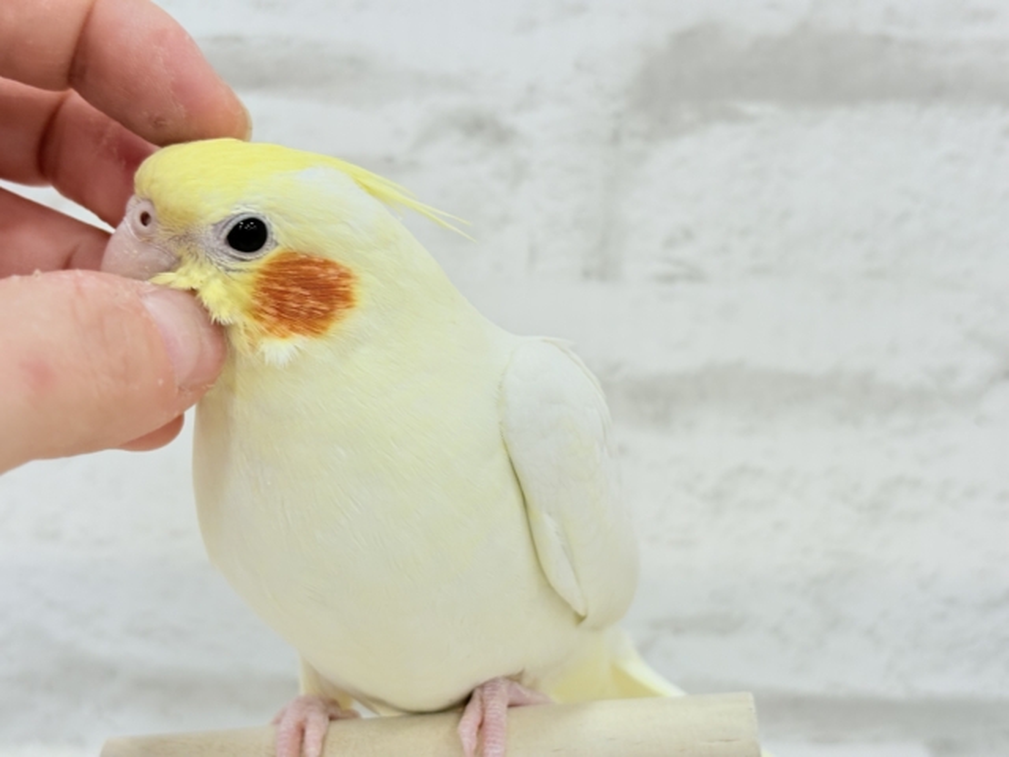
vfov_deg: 28.0
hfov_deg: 36.8
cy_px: 378
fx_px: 1516
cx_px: 504
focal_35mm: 52
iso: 64
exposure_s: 1/100
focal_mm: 5.96
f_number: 1.6
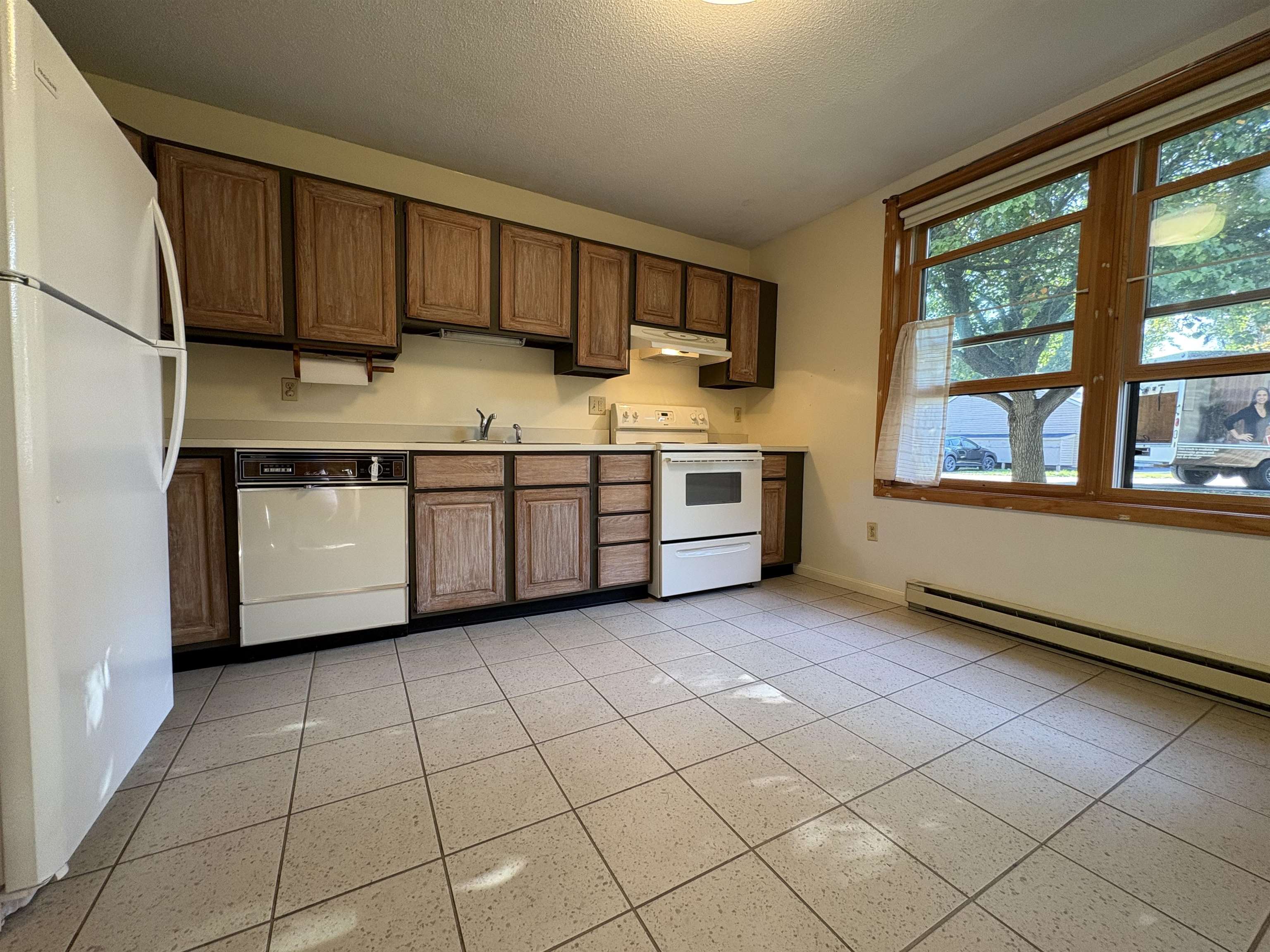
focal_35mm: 14
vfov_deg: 85.7
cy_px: 476
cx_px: 635
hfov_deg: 102.1
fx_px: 514
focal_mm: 2.22
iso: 160
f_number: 2.2
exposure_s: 1/60
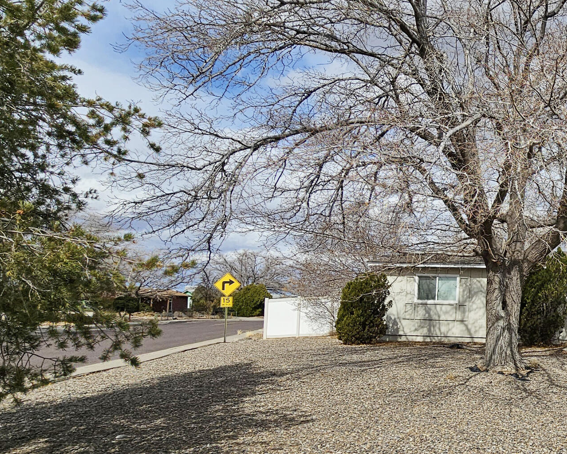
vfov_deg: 48.0
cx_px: 612
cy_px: 289
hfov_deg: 45.5
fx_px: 503
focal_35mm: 30
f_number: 2.2
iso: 50
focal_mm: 2.2
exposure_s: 1/3418
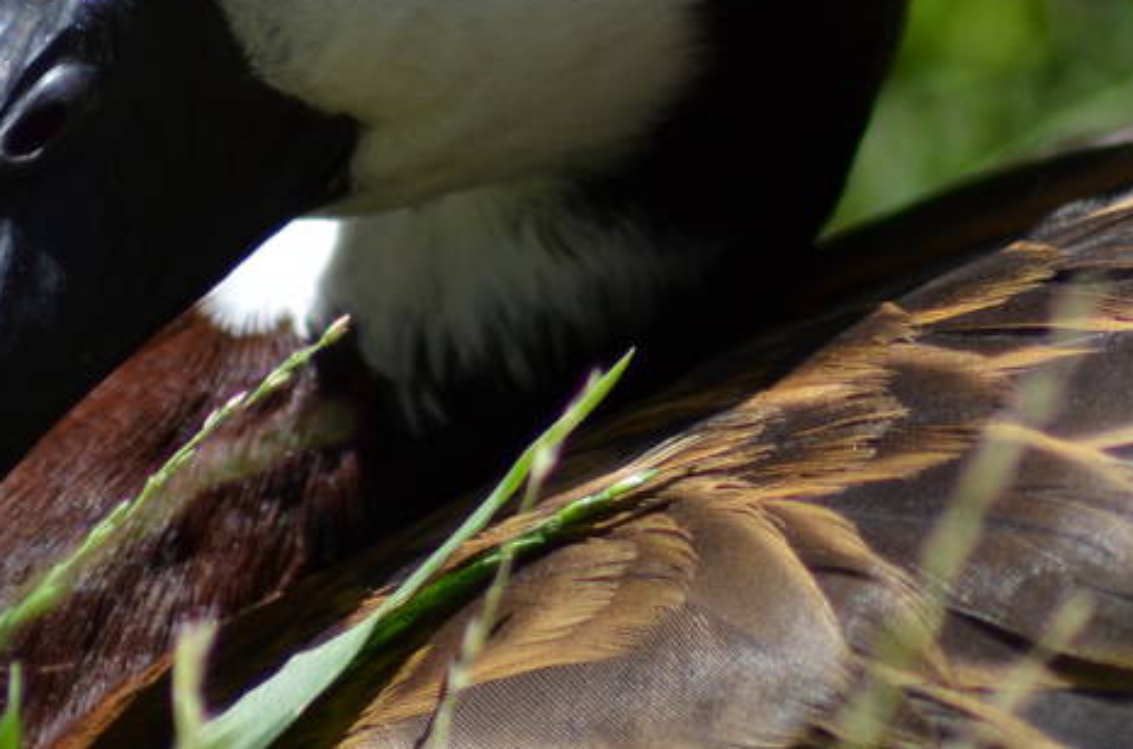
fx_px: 32360
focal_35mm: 1031
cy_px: 202
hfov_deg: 2.0
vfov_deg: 1.3
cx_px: 805
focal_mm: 200
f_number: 5
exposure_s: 1/1600
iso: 400
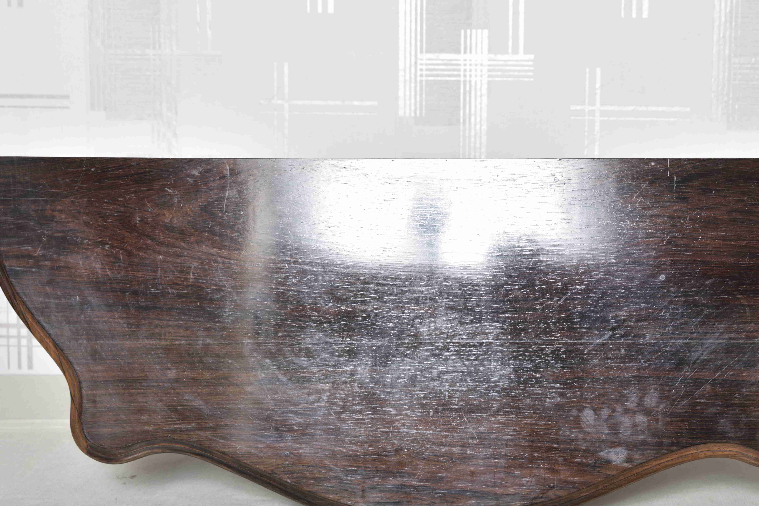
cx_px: 466
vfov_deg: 18.4
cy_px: 229
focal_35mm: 74
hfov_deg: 27.3
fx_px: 1561
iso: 400
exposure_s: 1/125
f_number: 8
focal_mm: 55
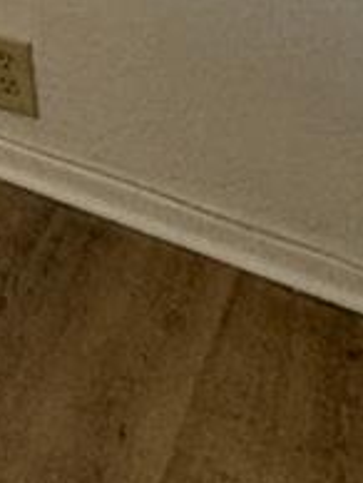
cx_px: -961
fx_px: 1507
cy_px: -784
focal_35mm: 108
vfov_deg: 12.6
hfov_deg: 8.8
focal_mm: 2.22
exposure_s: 1/120
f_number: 2.2
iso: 125
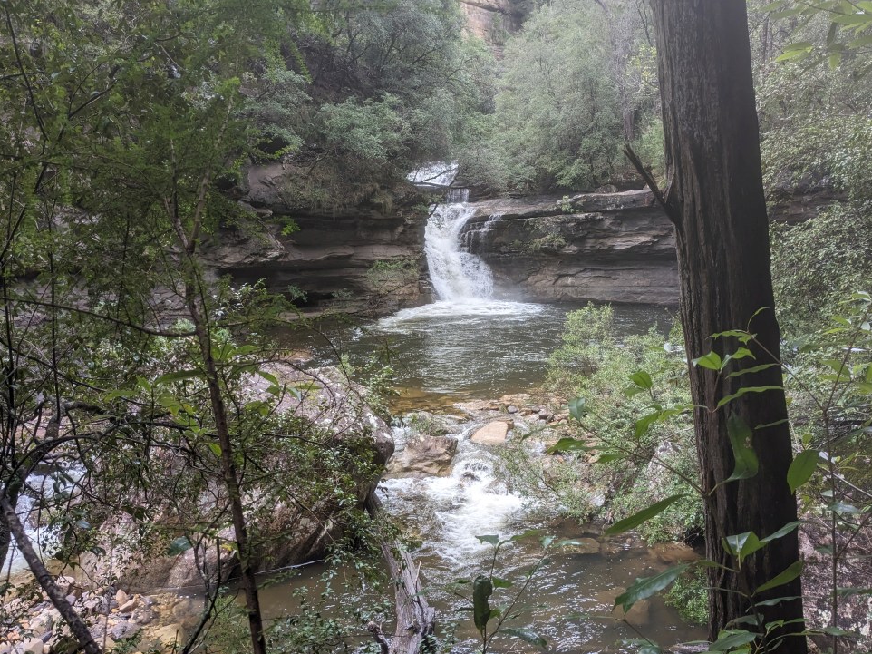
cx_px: 436
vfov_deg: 48.2
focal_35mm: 29
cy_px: 351
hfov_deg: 61.7
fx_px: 730
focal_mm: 4.38
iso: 65
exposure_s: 1/349
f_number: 1.73
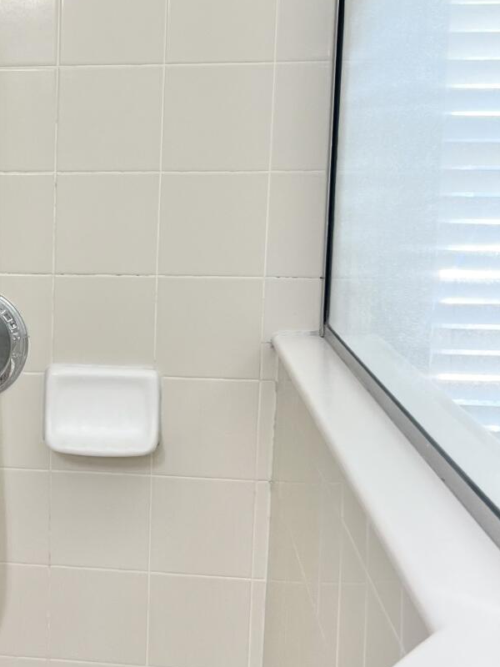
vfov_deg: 29.8
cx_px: -83
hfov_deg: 21.2
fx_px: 1252
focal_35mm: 65
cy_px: 330
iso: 100
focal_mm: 5.7
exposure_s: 1/120
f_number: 1.5
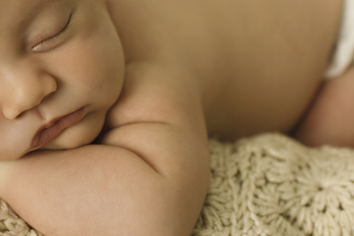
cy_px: 35
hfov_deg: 18.5
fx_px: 1083
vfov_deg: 12.4
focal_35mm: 110
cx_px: 113
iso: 400
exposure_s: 1/200
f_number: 2.8
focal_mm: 35
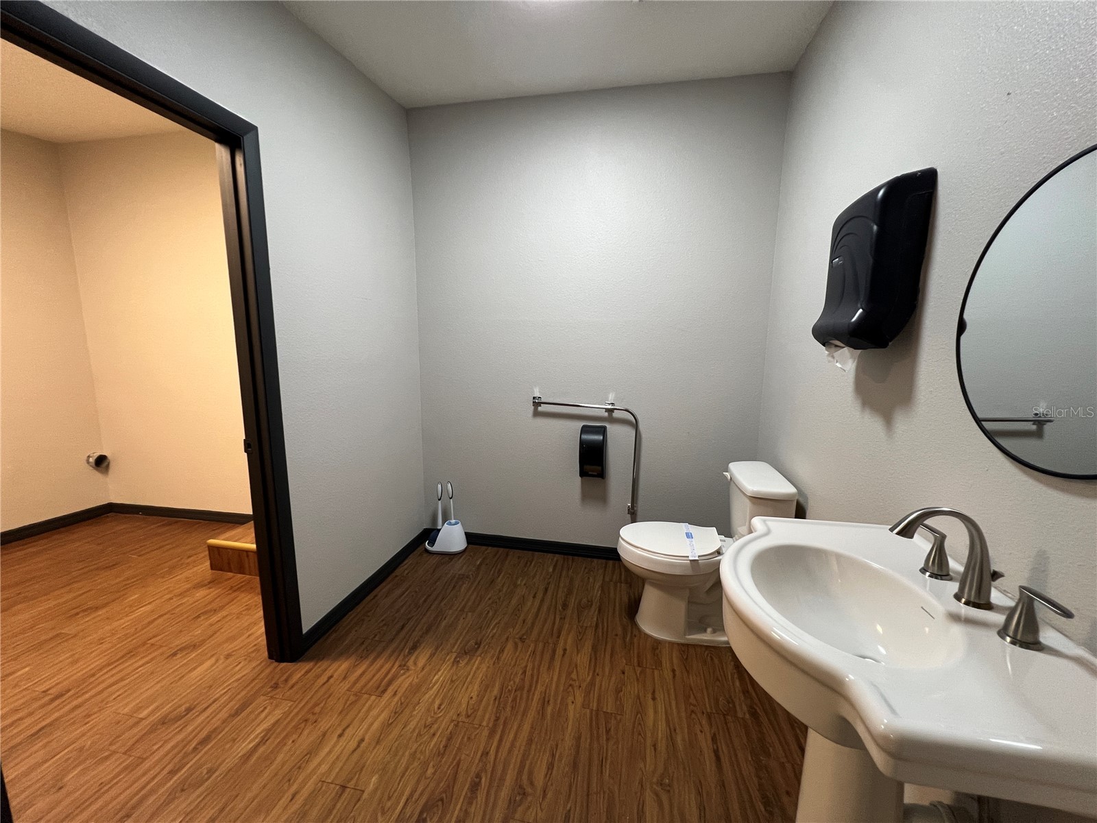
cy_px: 412
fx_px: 412
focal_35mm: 13
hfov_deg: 106.2
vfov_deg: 89.9
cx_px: 548
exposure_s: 1/60
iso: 200
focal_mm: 1.57
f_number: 1.8
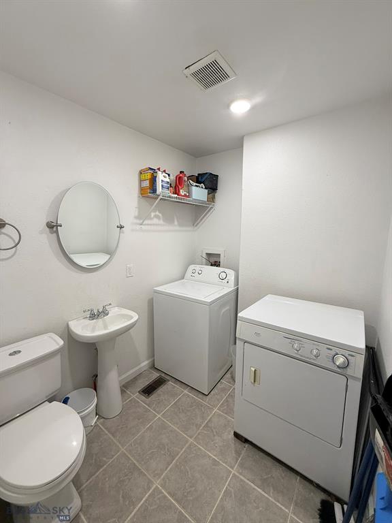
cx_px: 196
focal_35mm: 14
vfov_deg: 102.1
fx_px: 211
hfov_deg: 85.7
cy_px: 262
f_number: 2.2
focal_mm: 2.22
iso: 200
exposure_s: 1/120
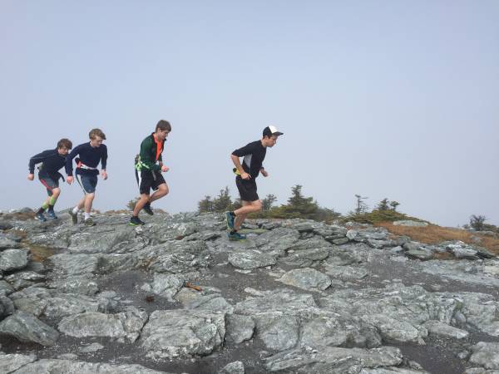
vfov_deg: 48.2
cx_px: 250
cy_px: 187
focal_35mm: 29
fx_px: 418
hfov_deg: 61.7
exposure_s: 1/2825
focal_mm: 4.15
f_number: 2.2
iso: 32
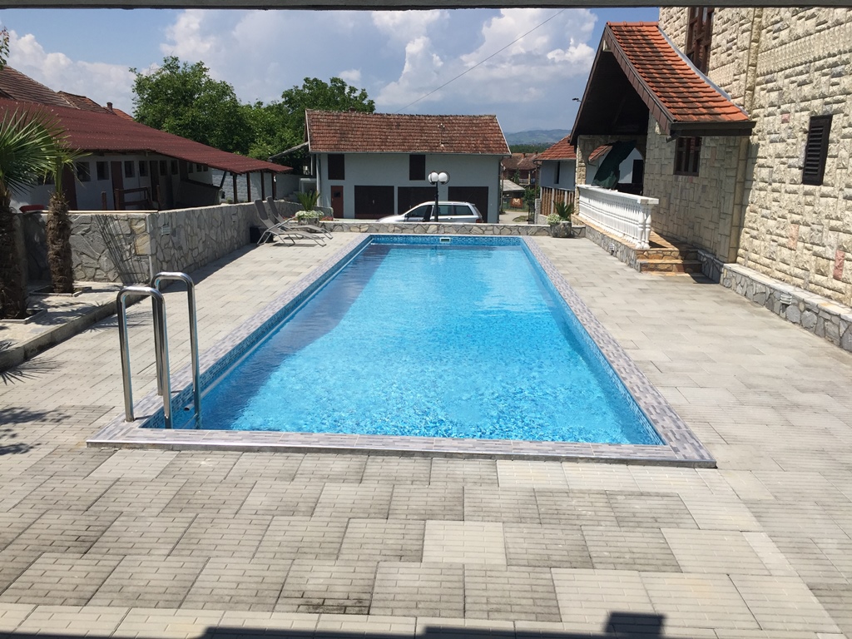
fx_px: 714
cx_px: 426
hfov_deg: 61.7
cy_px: 320
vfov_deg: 48.2
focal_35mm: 29
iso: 32
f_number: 2.2
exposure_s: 1/3049
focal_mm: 4.15
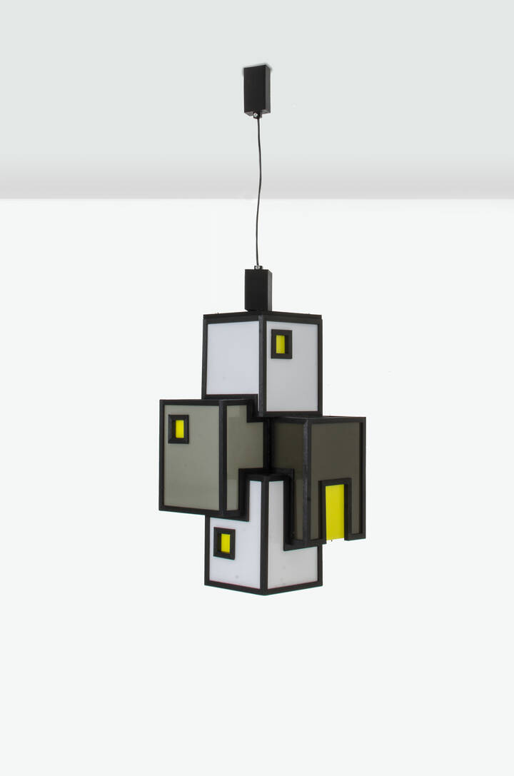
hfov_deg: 25.6
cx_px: 257
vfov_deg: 37.9
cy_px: 388
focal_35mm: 52
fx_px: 1129
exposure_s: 1/160
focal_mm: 35
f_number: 20
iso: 100
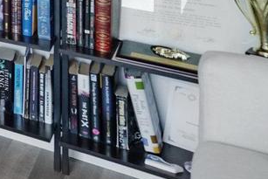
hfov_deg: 15.8
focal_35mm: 75
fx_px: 559
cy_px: -201
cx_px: -352
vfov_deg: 14.4
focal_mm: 16
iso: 1250
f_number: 8
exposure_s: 1/100
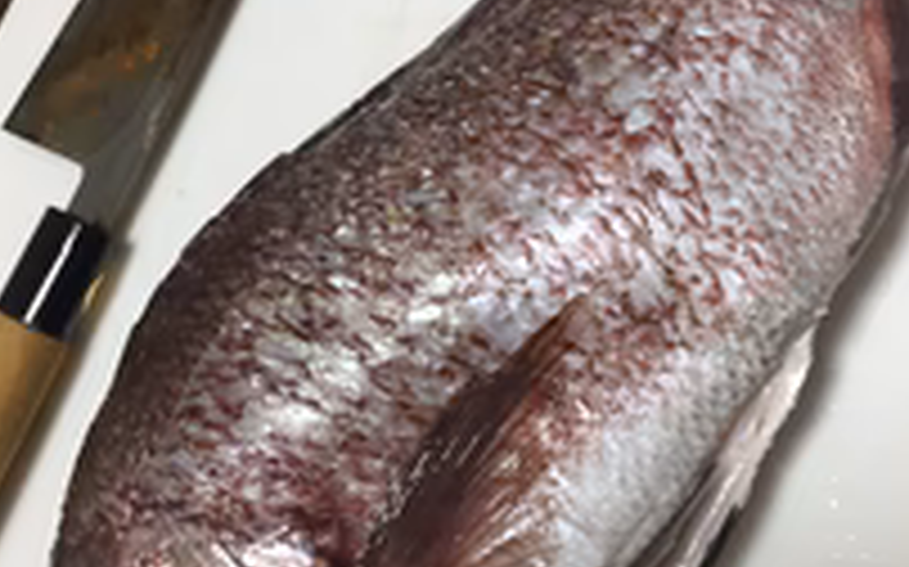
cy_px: 261
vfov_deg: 21.3
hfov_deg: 33.5
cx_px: 414
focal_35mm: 61
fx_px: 1510
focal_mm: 4.15
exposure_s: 1/30
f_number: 2.2
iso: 80
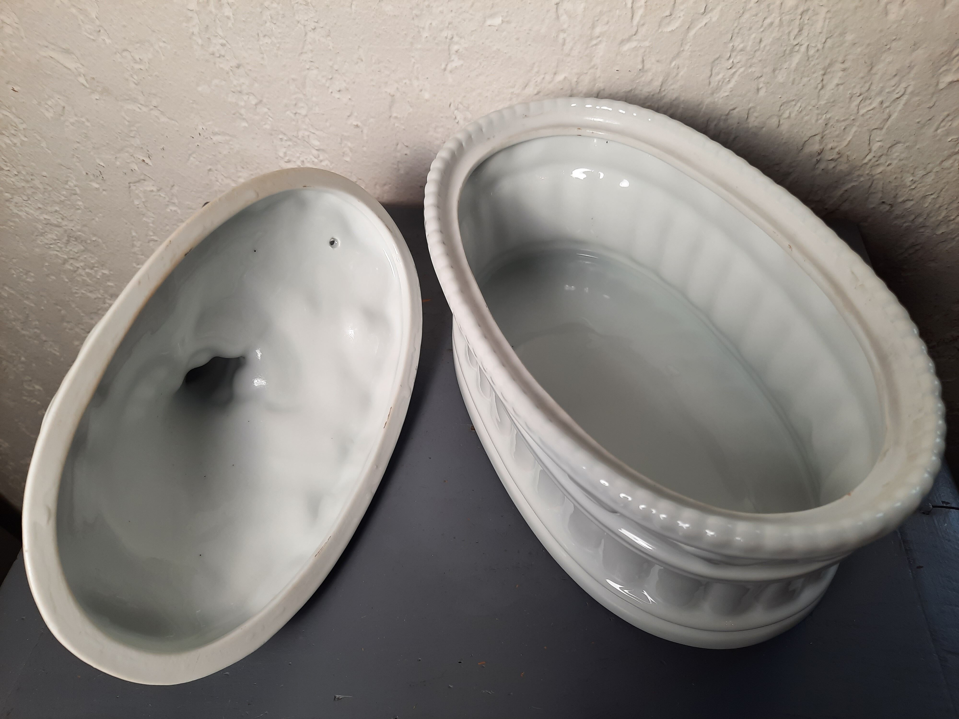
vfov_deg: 54.9
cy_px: 360
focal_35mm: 25
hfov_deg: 69.4
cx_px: 480
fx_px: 693
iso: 50
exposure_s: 1/50
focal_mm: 4.6
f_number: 2
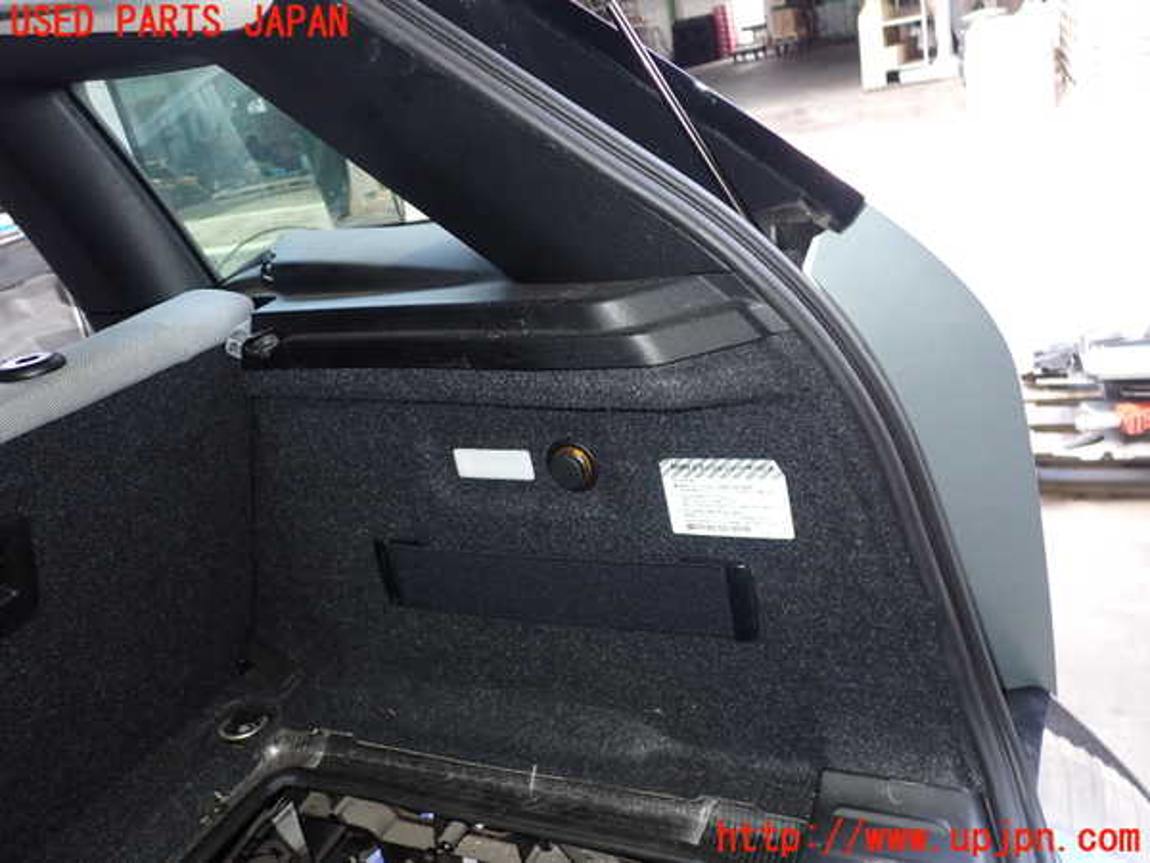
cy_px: 432
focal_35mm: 30
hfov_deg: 60.0
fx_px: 997
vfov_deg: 46.8
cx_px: 575
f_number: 2.3
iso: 200
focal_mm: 5.4
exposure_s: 1/30
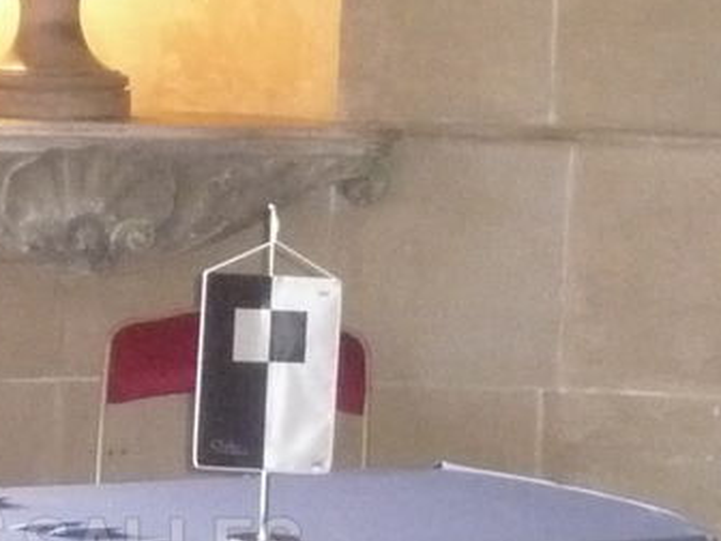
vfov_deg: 7.7
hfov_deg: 10.1
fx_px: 4020
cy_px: 528
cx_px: -84
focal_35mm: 193
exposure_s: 1/30
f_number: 3.9
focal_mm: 6.7
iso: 640
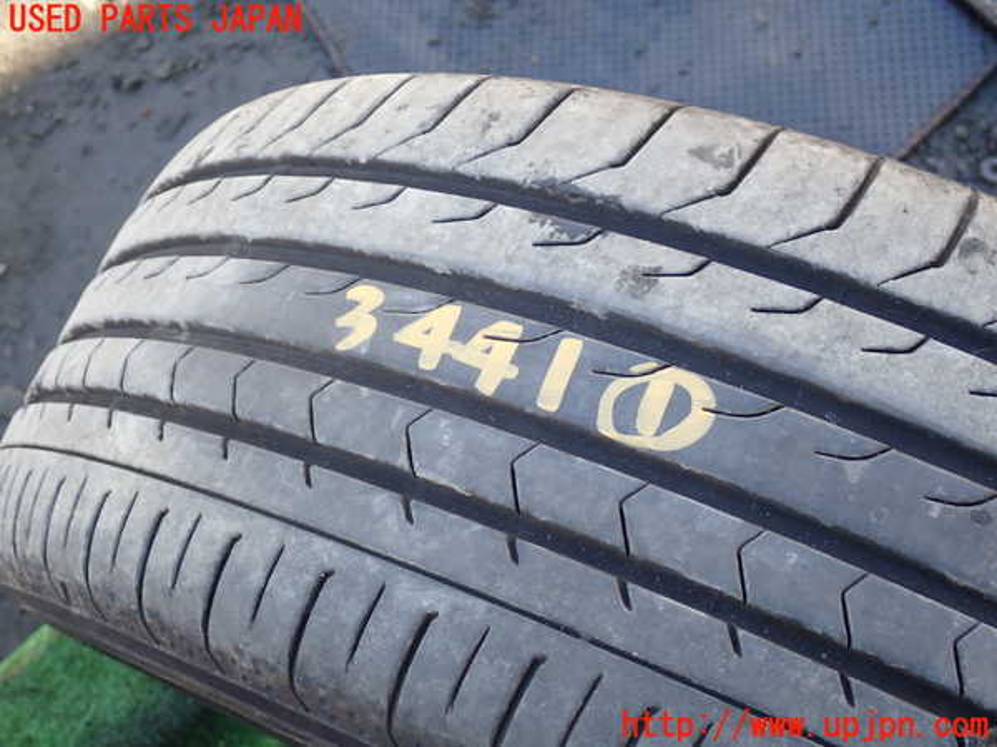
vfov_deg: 29.1
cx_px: 498
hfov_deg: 38.2
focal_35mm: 50
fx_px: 1440
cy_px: 374
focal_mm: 9.01
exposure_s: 1/100
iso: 125
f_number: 3.2
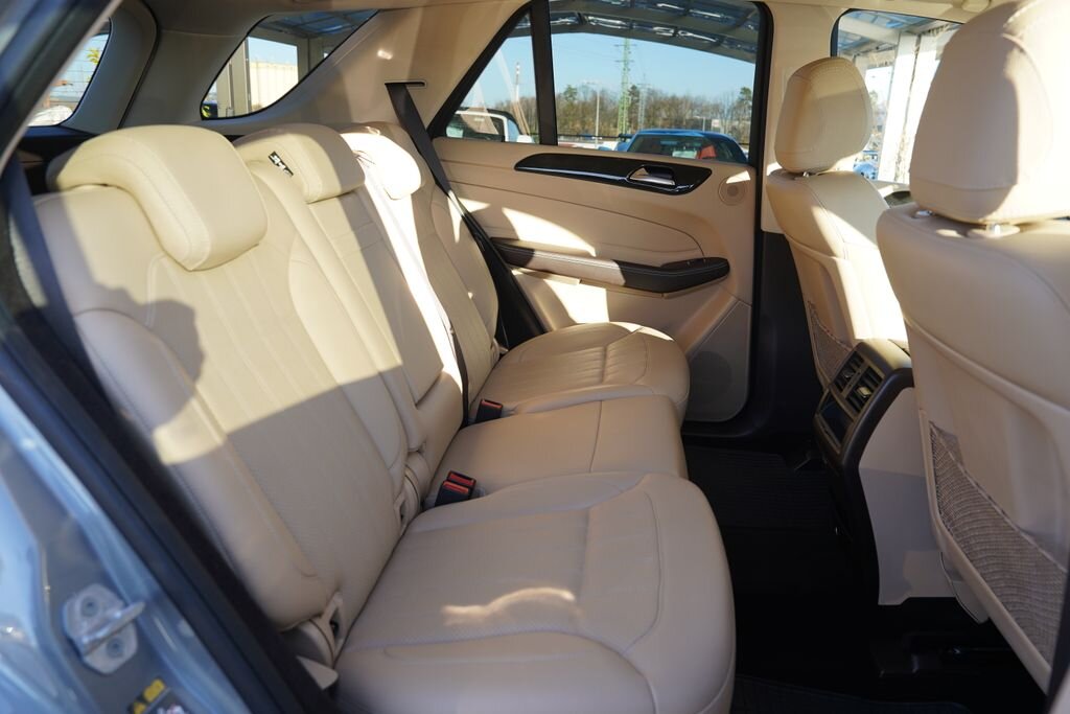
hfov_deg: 73.7
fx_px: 713
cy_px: 357
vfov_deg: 53.1
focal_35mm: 24
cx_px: 535
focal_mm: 24
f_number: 4.5
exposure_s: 1/80
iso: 100
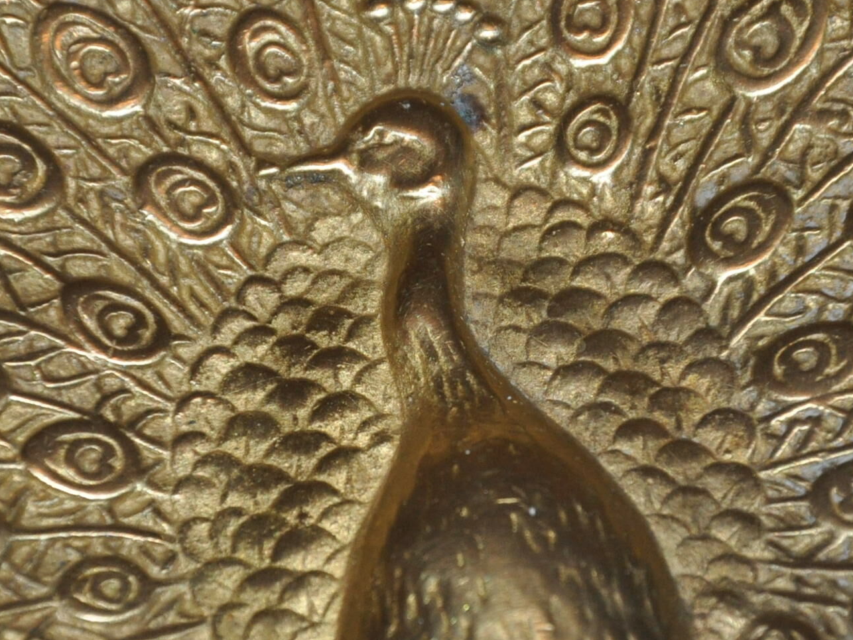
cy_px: 353
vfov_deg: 3.9
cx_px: 492
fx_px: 9321
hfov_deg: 5.2
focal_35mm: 378
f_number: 5.6
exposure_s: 1/60
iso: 800
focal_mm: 105
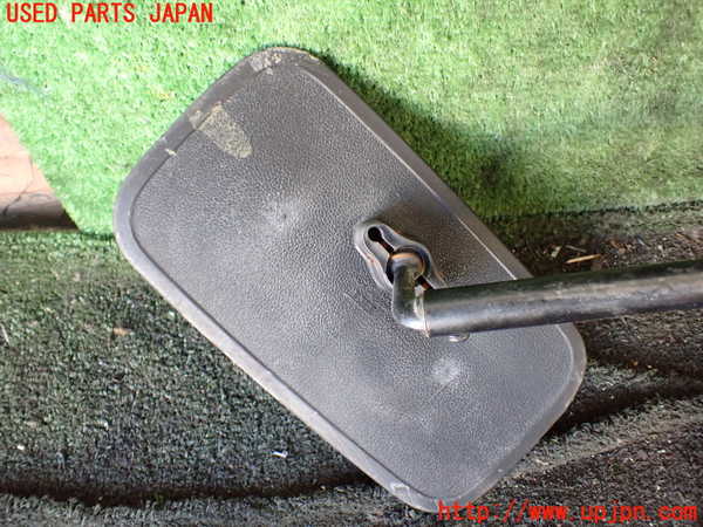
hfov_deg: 60.0
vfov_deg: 46.8
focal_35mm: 30
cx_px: 352
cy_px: 264
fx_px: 609
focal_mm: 5.4
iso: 800
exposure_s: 1/100
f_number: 2.3
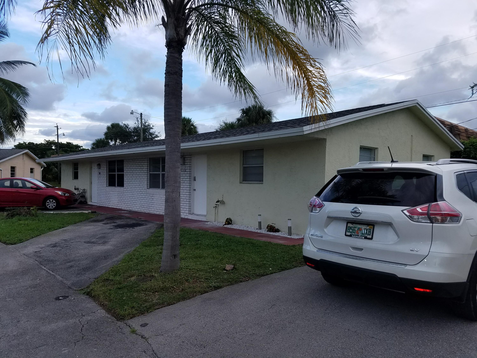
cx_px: 238
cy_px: 179
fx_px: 358
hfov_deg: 67.3
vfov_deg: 53.1
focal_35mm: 26
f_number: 1.7
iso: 50
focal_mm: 4.2
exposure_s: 1/384
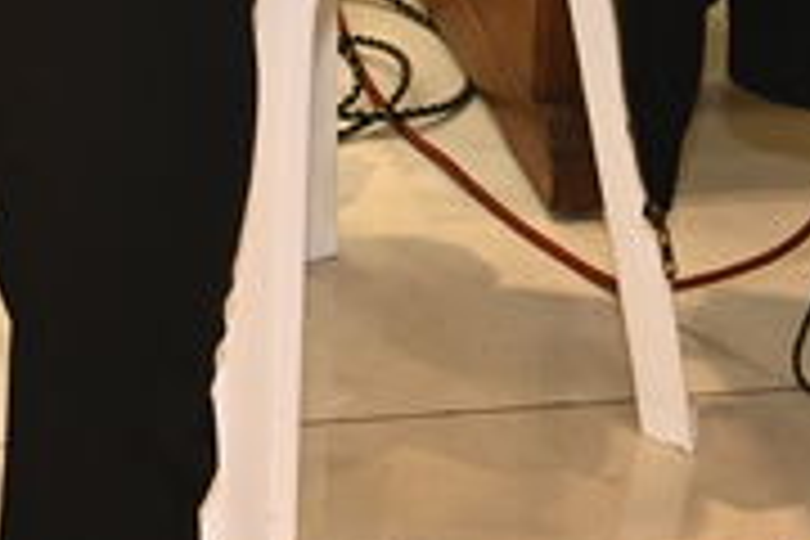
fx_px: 5422
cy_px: -1186
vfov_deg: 5.3
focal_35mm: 241
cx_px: 104
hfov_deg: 8.5
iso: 800
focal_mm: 31
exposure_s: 1/160
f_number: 5
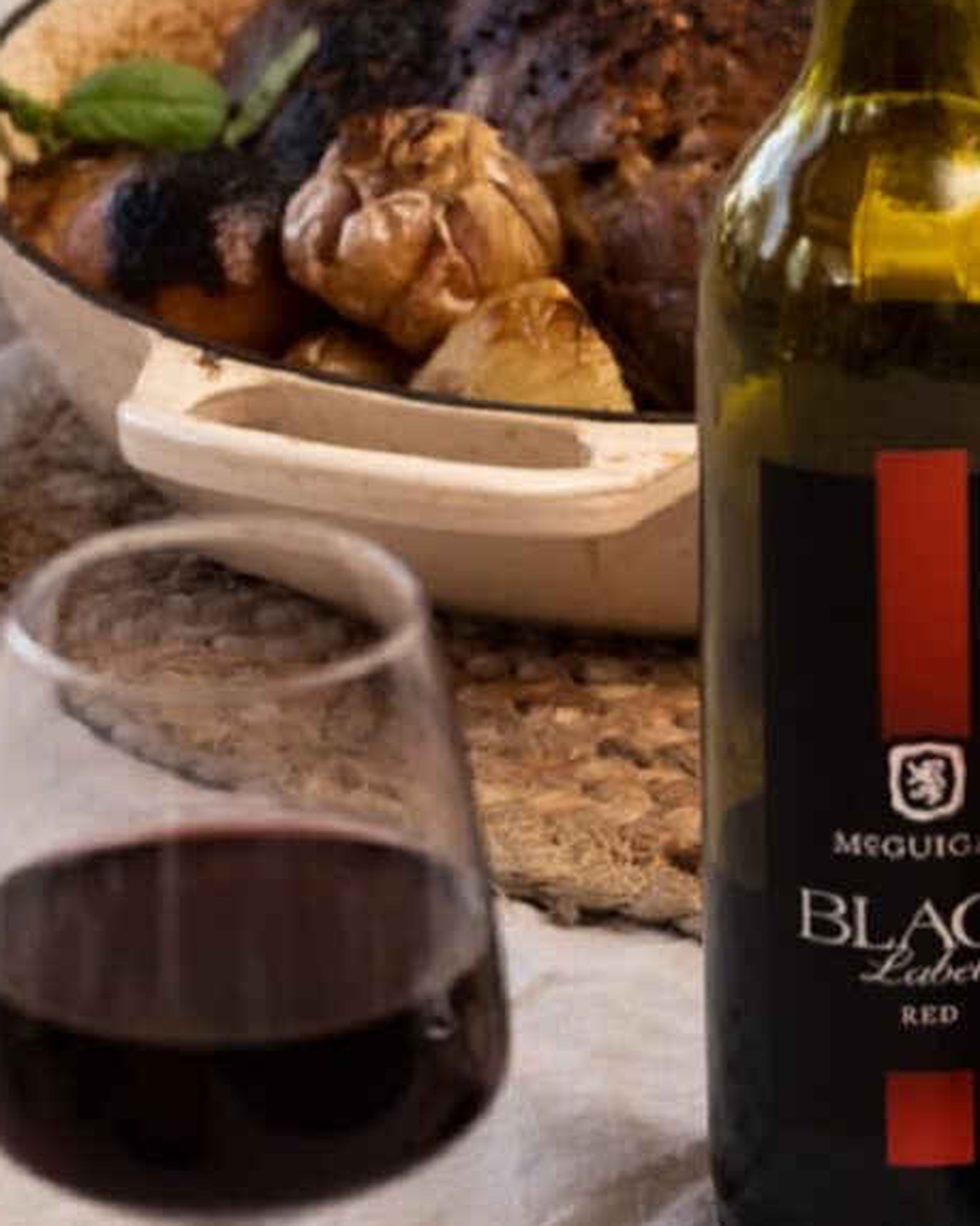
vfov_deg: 40.2
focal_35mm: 46
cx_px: 1140
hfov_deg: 28.9
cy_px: 516
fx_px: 1669
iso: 1600
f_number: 4.5
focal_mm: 24
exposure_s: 1/160
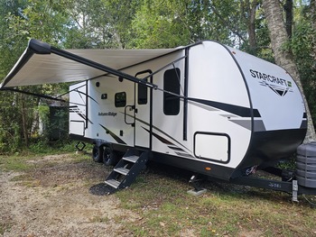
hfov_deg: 73.9
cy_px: 118
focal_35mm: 23
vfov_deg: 58.9
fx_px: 210
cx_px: 158
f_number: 1.7
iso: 64
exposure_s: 1/207
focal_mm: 6.3
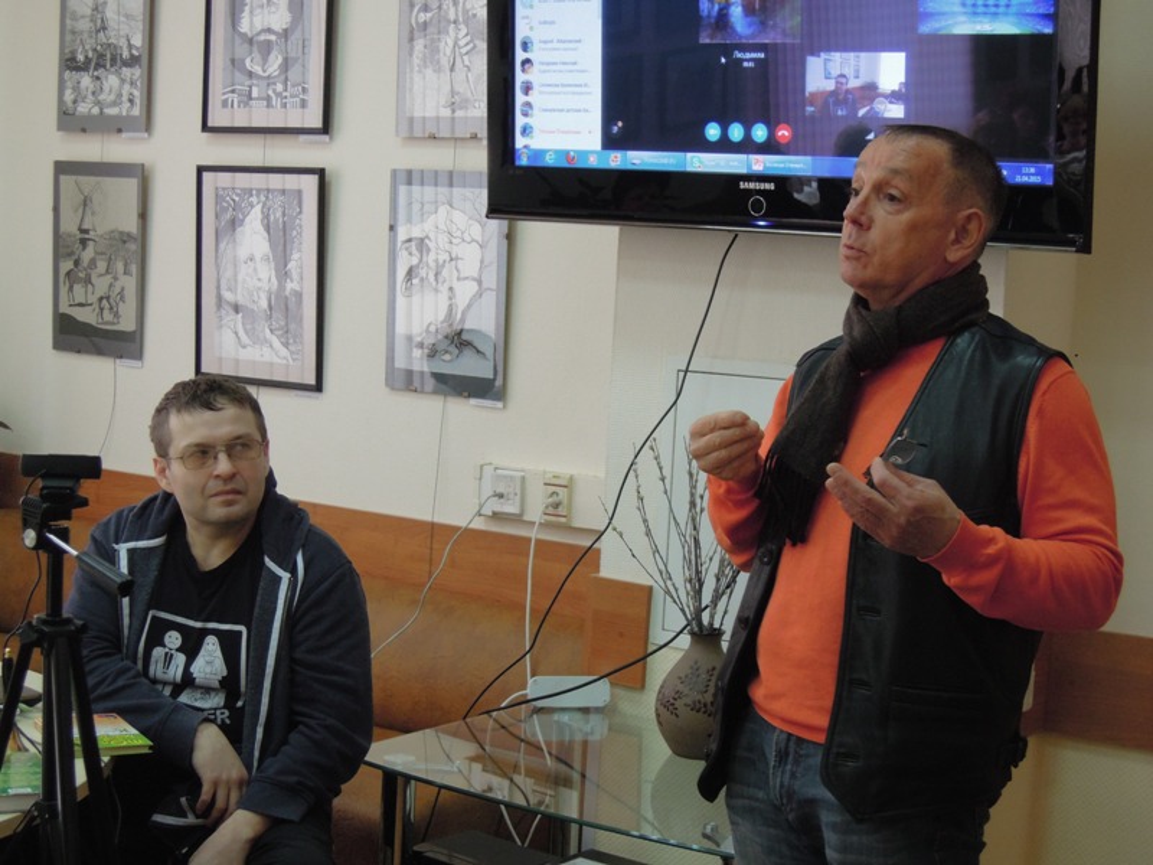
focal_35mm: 62
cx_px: 576
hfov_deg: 31.2
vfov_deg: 23.7
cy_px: 432
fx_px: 2065
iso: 400
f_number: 3.7
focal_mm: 11.1
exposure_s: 1/40
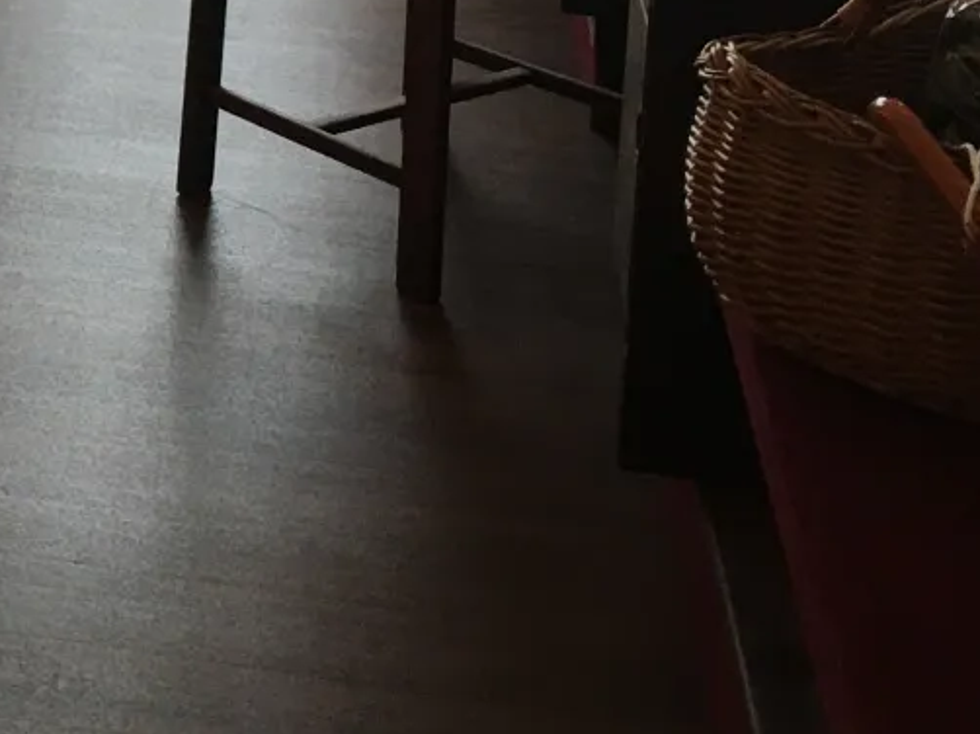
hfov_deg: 15.8
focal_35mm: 111
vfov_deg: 12.7
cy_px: -355
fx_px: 3141
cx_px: -640
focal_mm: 4.15
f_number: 2.2
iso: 32
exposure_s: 1/33
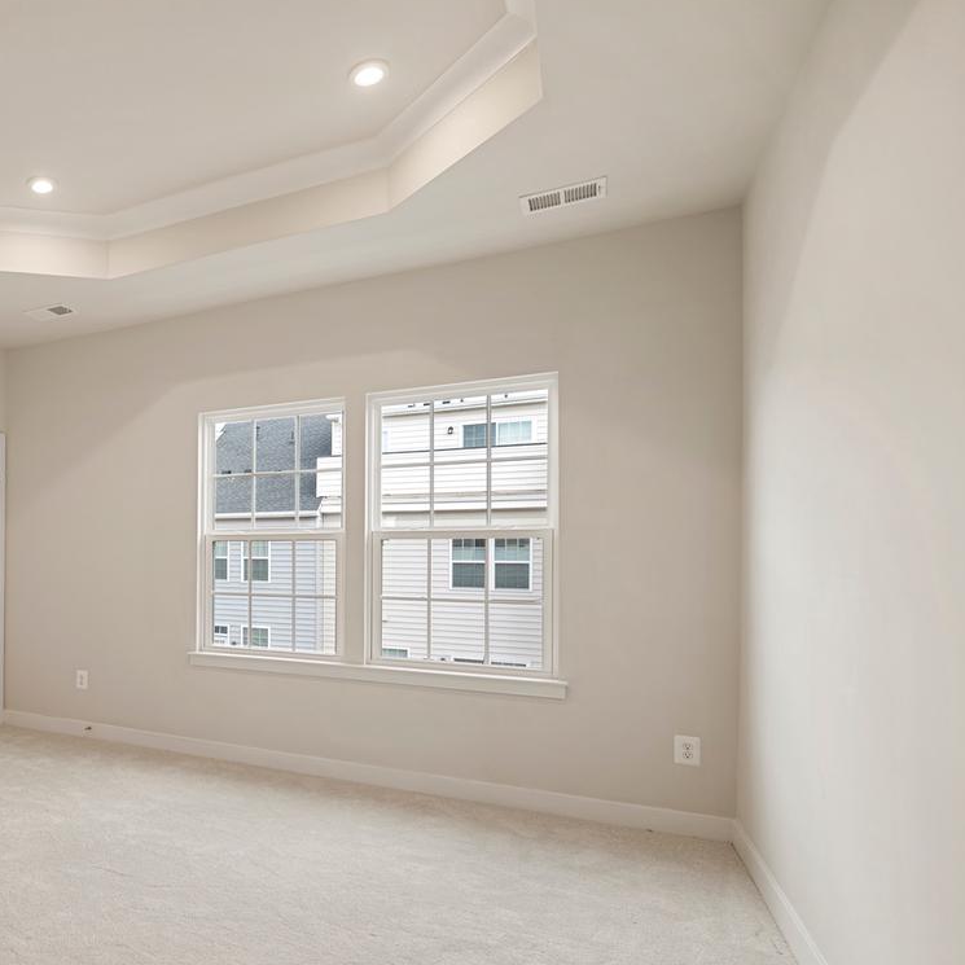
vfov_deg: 66.4
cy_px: 593
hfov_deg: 57.0
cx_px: 82
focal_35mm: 23
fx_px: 725
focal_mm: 14
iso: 100
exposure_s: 1/13
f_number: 4
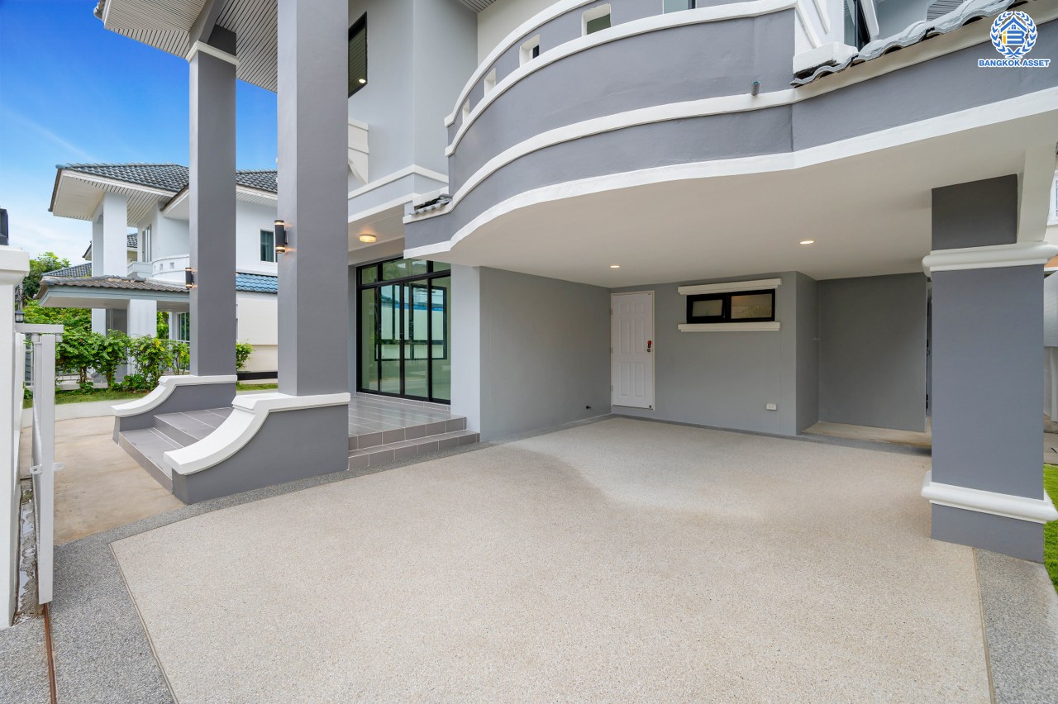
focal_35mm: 16
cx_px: 529
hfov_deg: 98.6
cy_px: 352
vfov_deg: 75.4
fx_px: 455
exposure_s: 1/200
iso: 100
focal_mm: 15.5
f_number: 5.6
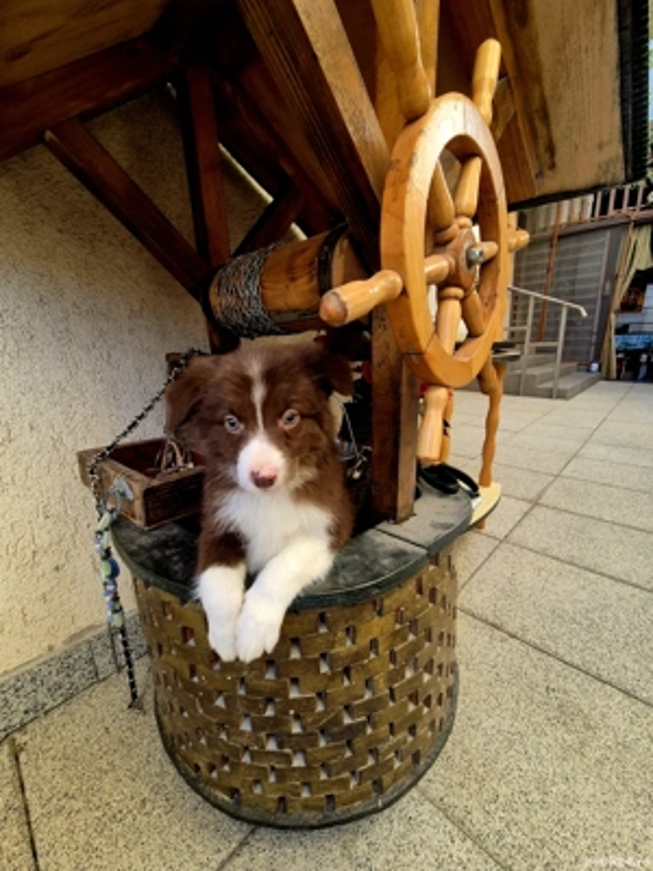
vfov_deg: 106.2
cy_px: 436
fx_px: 327
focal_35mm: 13
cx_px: 326
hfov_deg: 89.9
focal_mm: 2.2
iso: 160
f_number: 2.2
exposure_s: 1/370
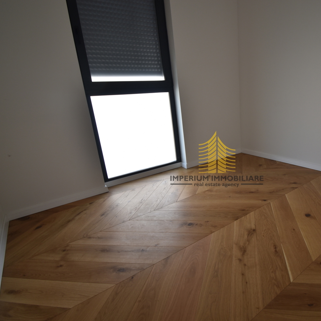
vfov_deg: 74.8
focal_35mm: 20
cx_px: 217
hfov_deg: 72.3
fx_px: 210
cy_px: 159
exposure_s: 1/30
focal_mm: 10
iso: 100
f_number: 4.5
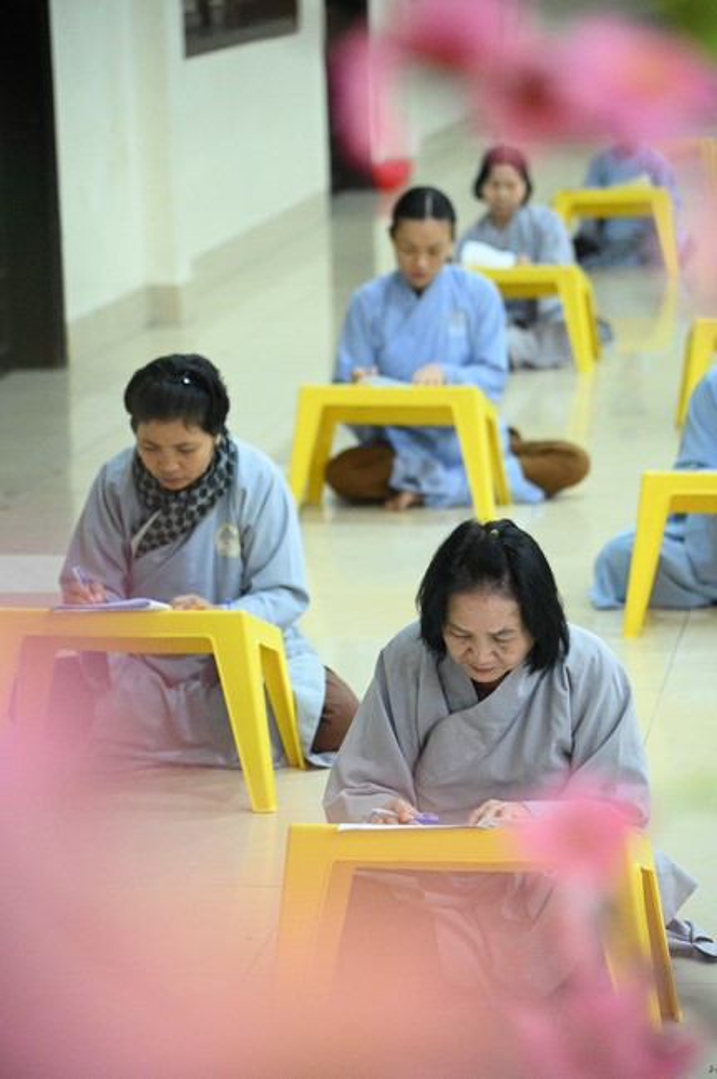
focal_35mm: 120
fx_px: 3592
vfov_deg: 17.1
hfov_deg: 11.4
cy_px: 540
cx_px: 358
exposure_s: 1/200
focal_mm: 120
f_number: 4
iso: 16000
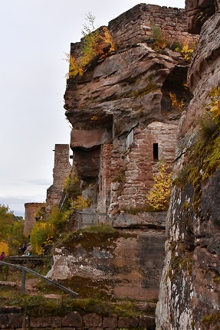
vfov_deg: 48.5
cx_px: 108
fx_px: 367
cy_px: 166
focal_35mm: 40
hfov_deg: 33.4
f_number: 8
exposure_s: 1/8000
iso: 5600
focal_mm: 26
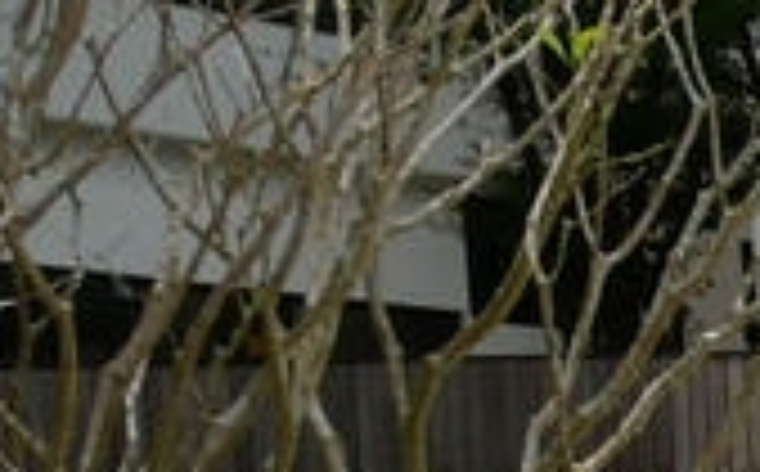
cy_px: 1447
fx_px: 4053
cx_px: 2356
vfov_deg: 6.1
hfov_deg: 8.7
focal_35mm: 196
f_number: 9
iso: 200
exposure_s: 1/500
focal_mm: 13
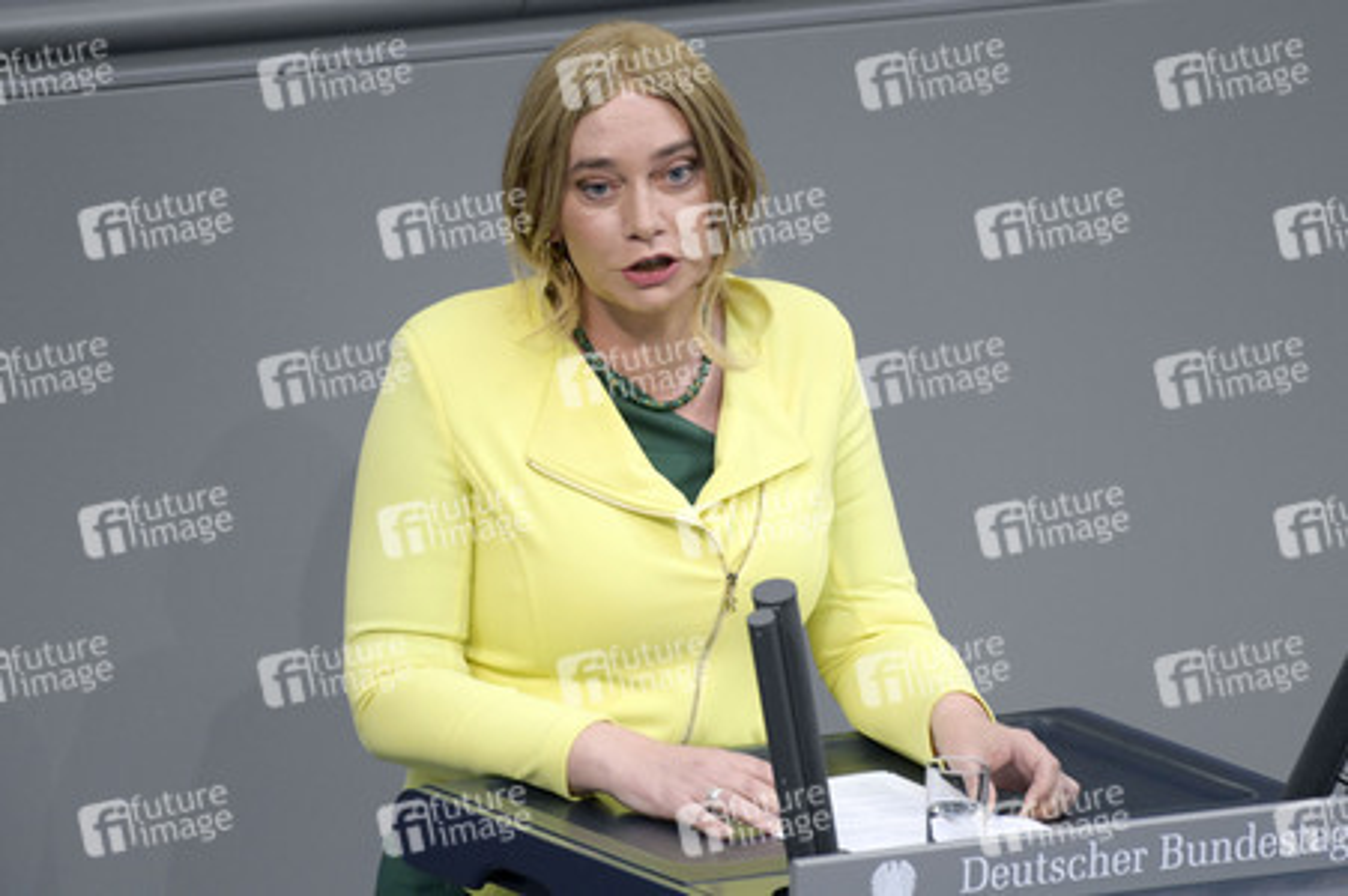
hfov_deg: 4.5
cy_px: 448
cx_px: 674
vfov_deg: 3.0
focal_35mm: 460
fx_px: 17211
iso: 8000
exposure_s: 1/320
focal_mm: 460
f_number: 6.3
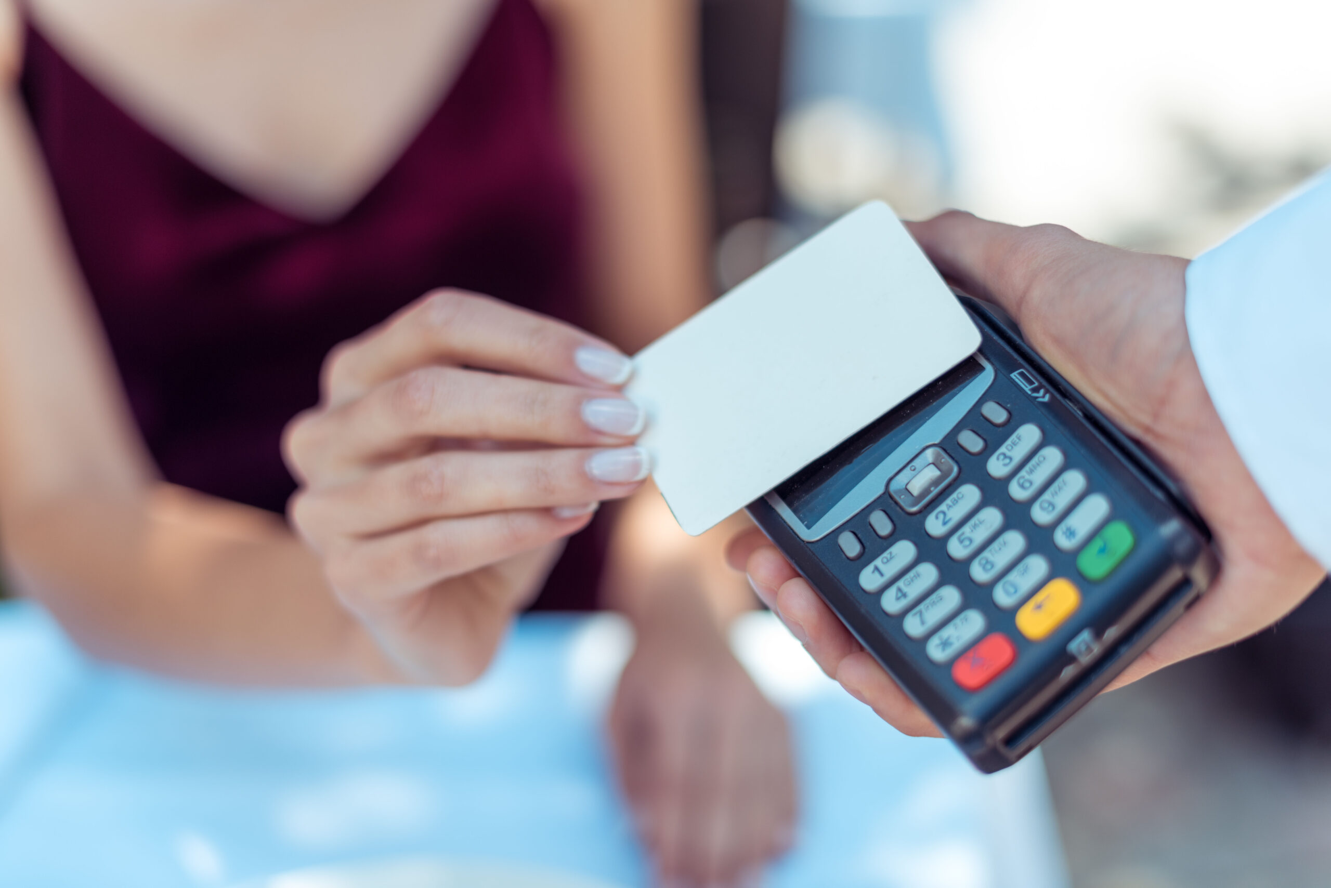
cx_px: 666
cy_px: 444
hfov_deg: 39.6
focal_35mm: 50
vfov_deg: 27.0
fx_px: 1849
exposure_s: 1/500
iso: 100
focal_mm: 50
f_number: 2
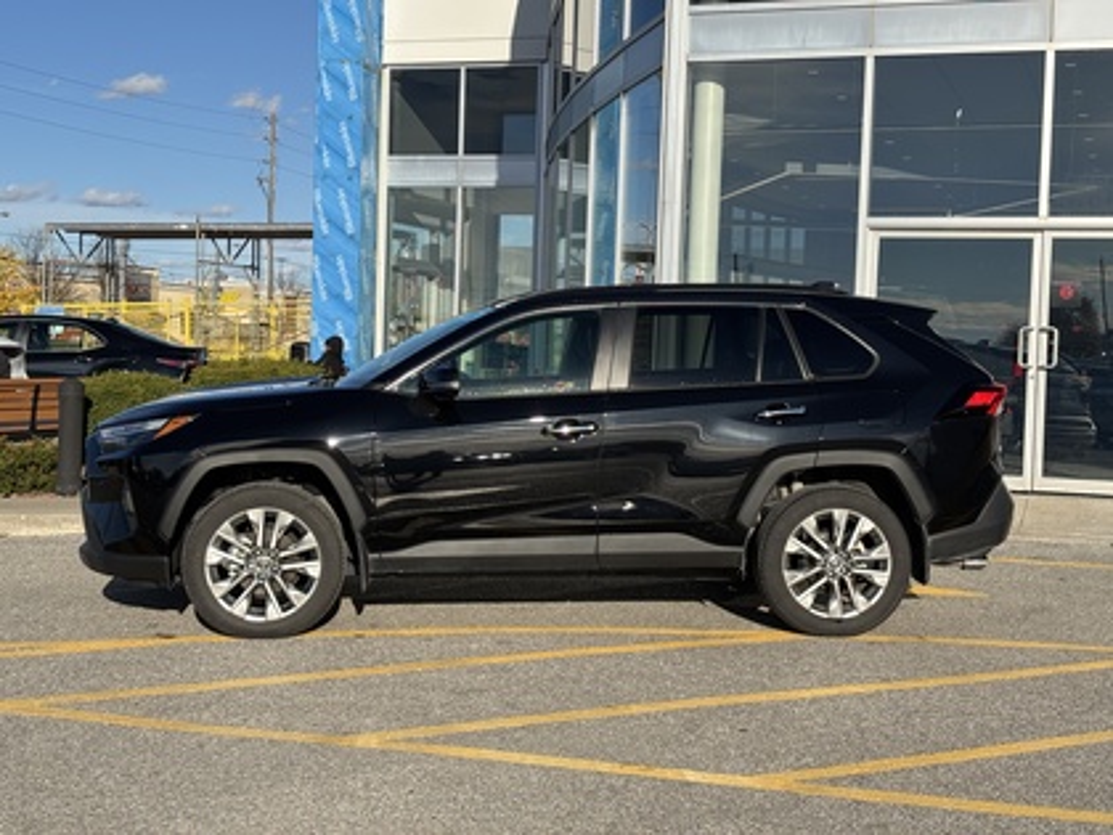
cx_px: 556
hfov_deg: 36.8
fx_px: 1672
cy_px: 418
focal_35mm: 52
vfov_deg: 28.0
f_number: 1.6
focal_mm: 5.96
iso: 40
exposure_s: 1/3115
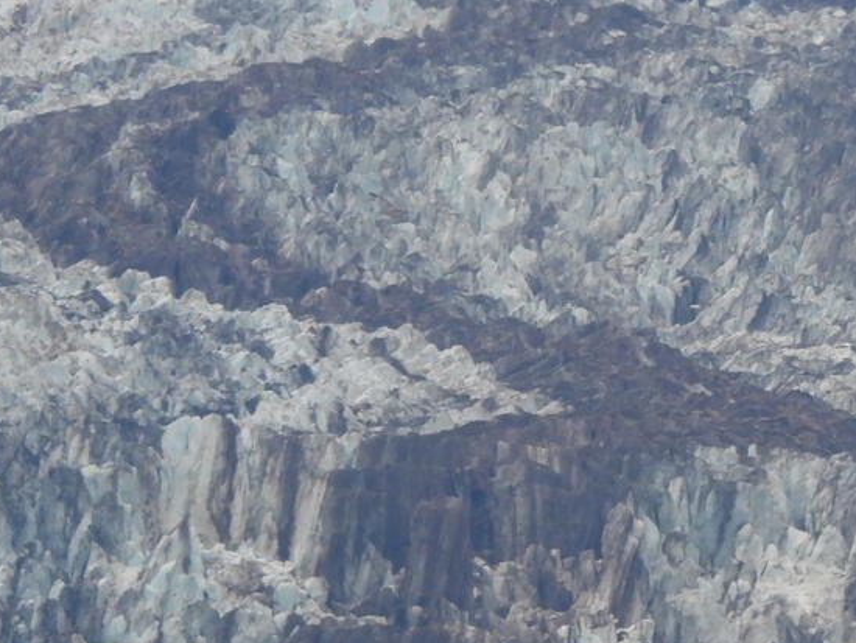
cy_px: -37
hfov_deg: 0.9
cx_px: 811
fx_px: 54674
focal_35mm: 2210
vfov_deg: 0.7
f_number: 5.6
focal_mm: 170
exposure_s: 1/500
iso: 250
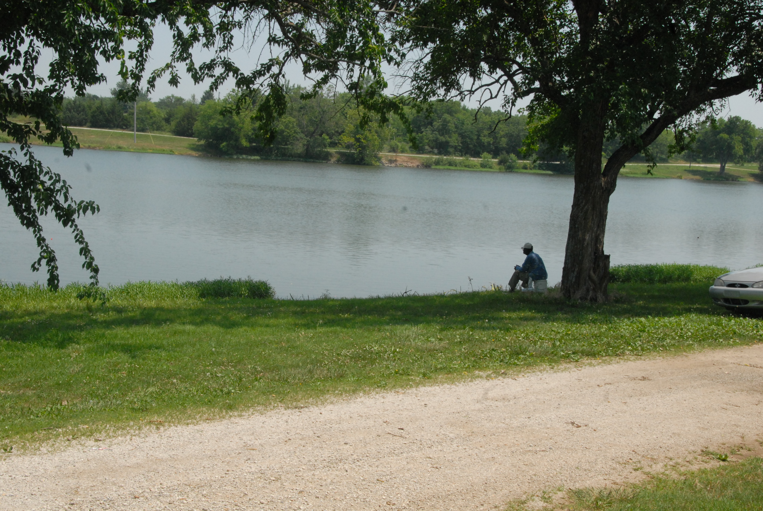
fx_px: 1019
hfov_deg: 41.1
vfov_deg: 28.2
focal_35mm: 48
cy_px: 256
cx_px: 382
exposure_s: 1/320
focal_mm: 32
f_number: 18
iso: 640
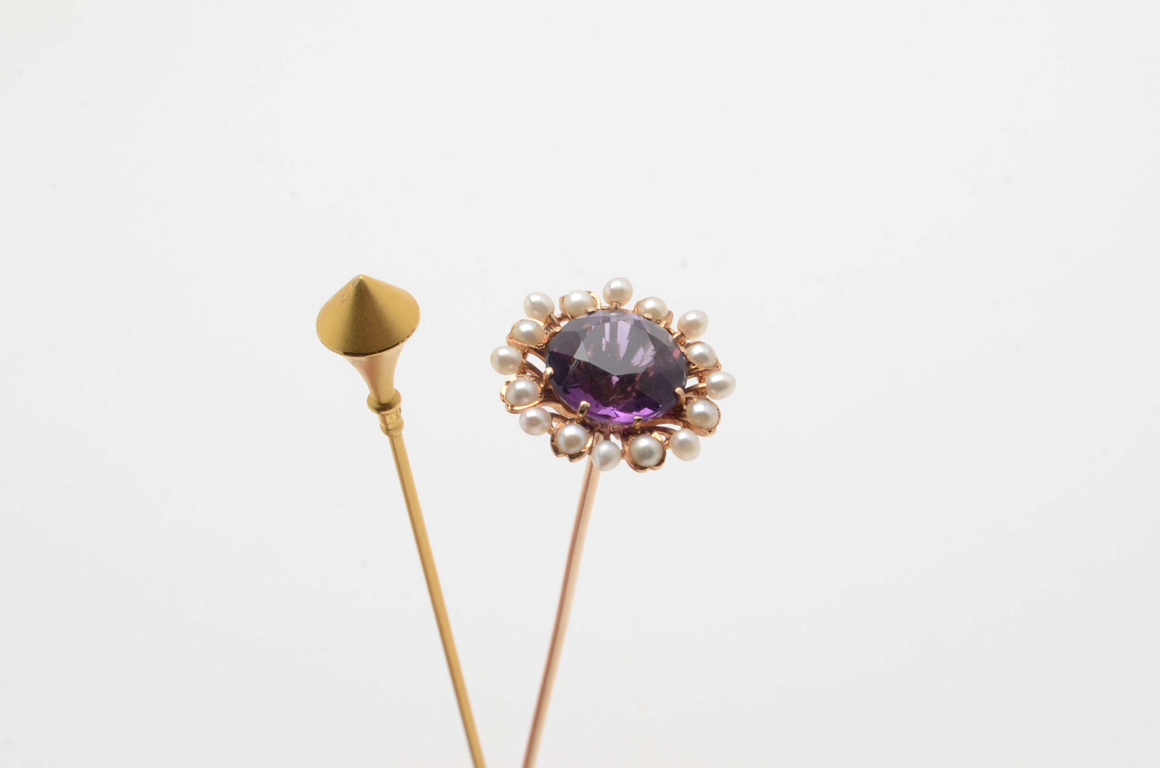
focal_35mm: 82
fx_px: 2653
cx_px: 580
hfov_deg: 24.7
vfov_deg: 16.5
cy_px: 384
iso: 200
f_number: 16
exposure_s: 1/125
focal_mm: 55
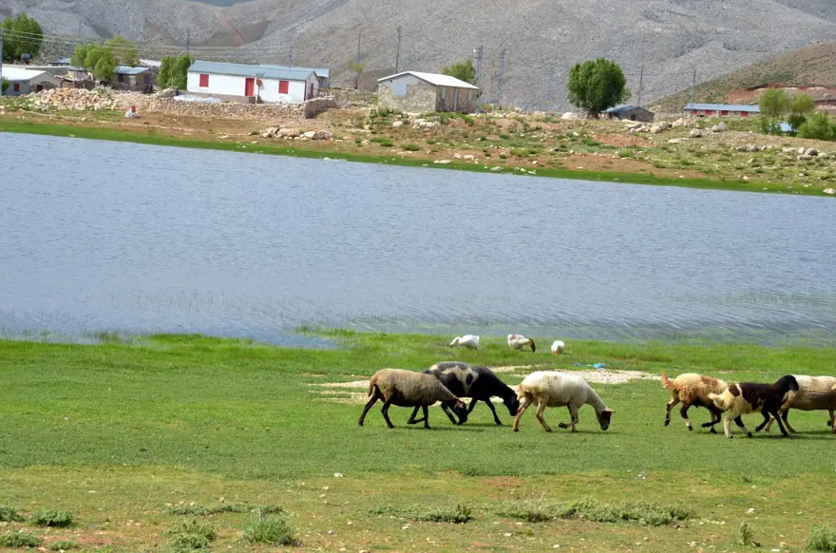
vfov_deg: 14.6
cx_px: 418
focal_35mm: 93
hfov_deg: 22.0
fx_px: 2154
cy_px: 276
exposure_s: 1/250
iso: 100
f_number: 8
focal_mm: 62
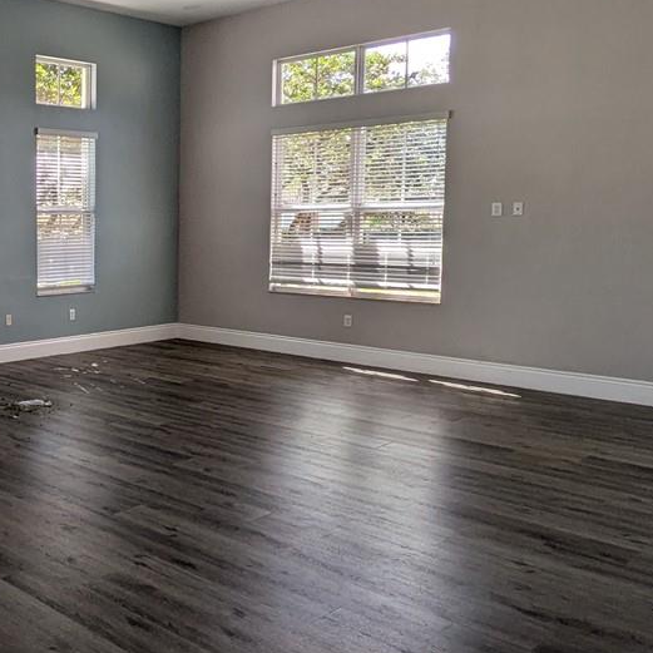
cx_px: -41
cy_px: 274
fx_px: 811
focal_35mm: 38
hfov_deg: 37.7
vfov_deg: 43.7
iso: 49
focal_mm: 1.83
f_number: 2.2
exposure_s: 1/130
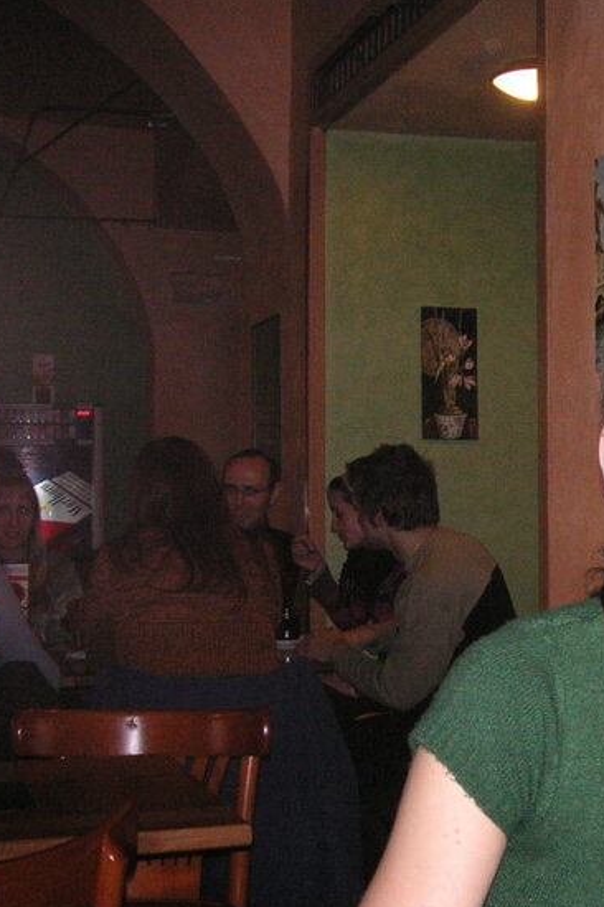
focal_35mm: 56
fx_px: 1411
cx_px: 639
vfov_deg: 35.7
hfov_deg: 22.9
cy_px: 458
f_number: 2.8
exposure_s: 1/45
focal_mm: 6.1
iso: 160
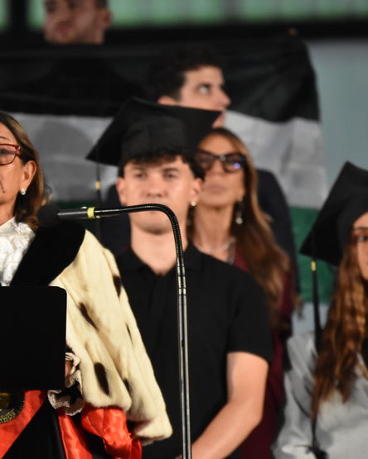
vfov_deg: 3.7
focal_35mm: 520
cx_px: -13
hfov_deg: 3.0
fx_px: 7079
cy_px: 220
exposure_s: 1/160
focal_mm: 200
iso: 2500
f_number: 2.8
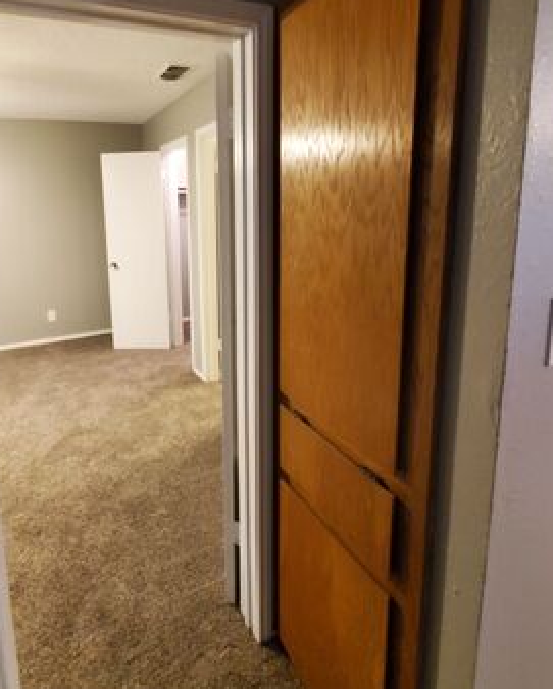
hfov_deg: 72.5
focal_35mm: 18
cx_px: 204
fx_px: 368
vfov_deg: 84.5
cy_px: 255
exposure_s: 1/29
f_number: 2.2
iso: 800
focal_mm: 1.8
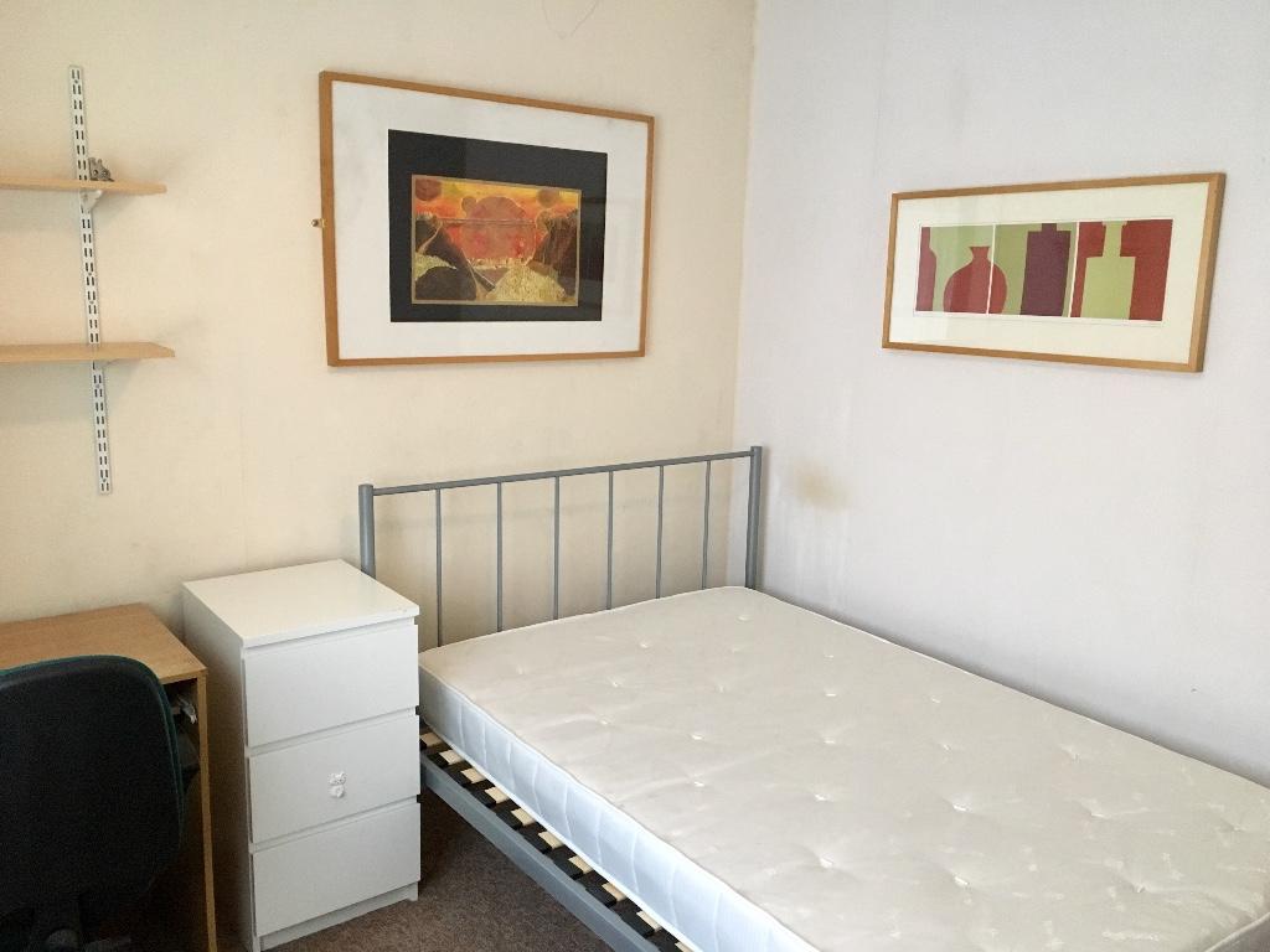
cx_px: 635
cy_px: 476
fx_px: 1064
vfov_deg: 48.2
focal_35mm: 29
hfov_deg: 61.7
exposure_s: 1/25
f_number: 2.2
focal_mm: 4.15
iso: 200
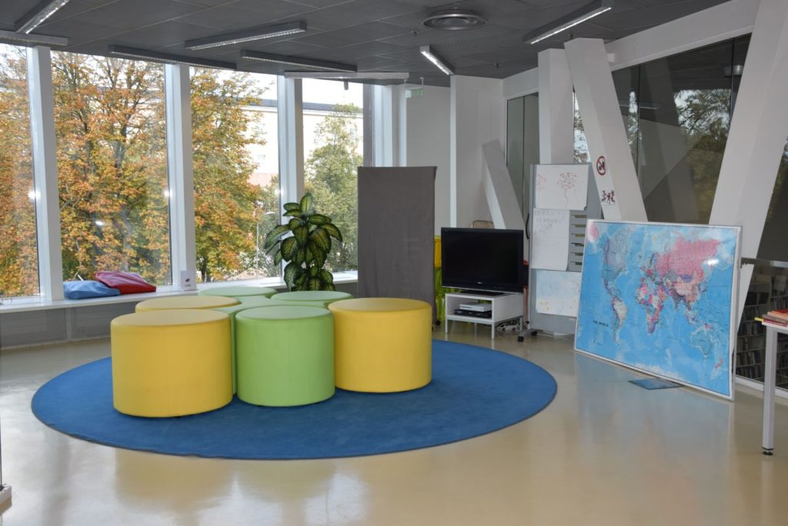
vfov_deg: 36.9
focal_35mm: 36
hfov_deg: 53.1
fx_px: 788
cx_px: 394
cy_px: 263
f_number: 5.6
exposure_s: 1/125
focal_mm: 24
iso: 220
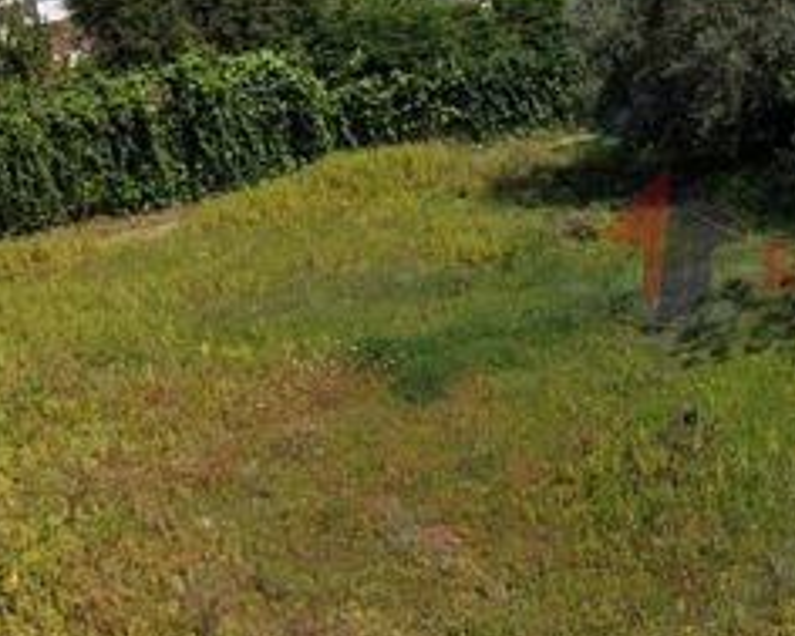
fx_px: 1648
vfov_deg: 21.7
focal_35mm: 70
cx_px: 958
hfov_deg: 24.5
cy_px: 148
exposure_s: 1/6000
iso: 160
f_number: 1.8
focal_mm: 8.67
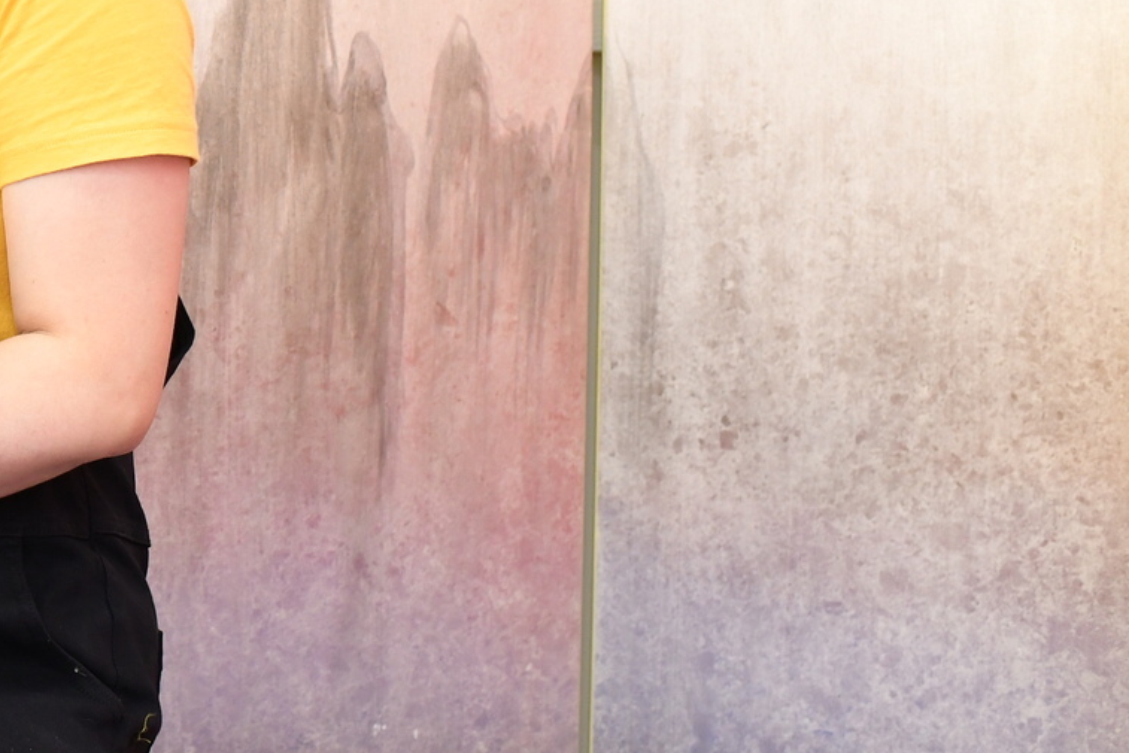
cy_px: -51
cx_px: -531
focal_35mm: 111
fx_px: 3482
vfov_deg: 12.2
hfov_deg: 16.8
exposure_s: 1/200
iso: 1000
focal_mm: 35
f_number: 4.5
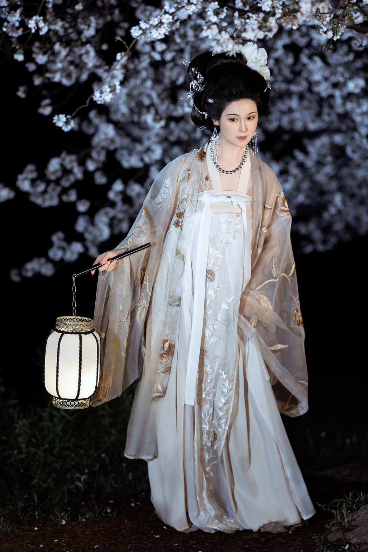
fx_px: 1303
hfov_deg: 16.1
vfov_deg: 23.9
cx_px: 184
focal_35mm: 85
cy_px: 276
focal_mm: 85
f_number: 2
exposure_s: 1/160
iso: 400
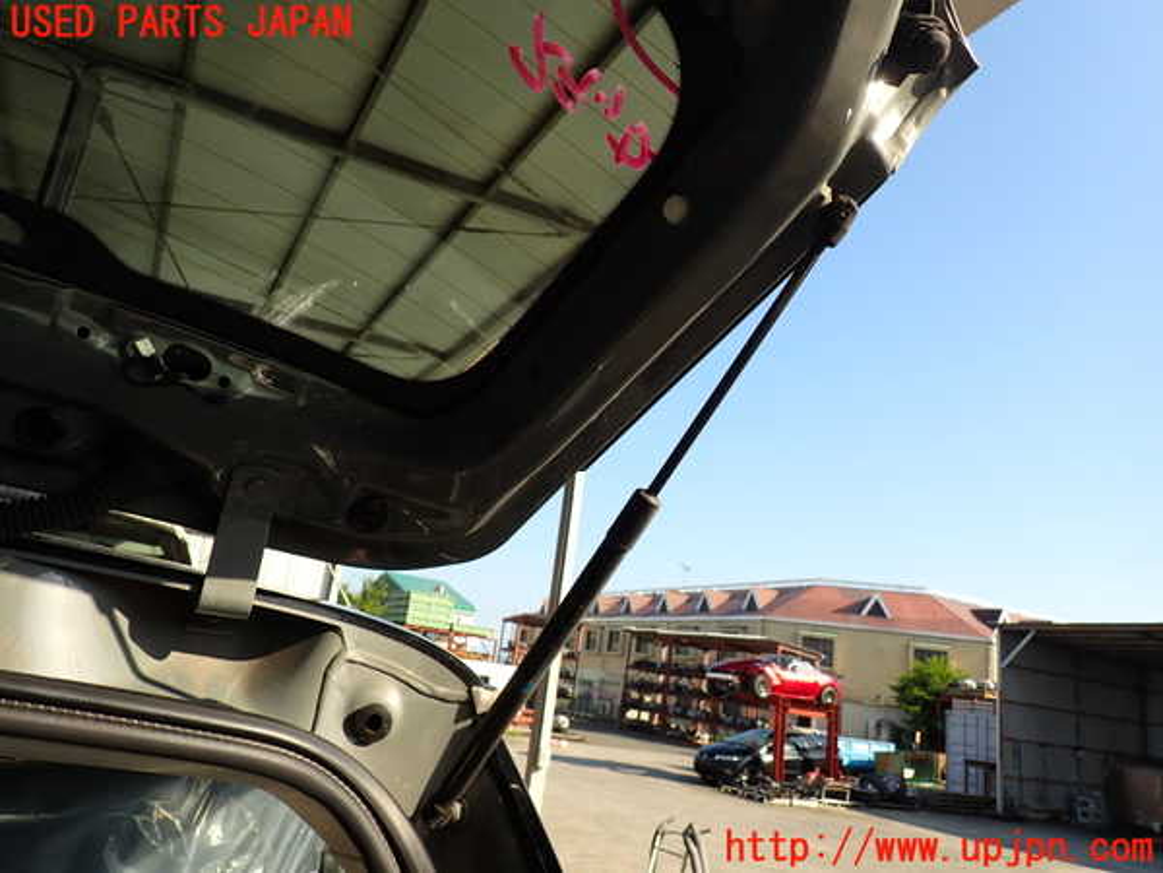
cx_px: 582
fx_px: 840
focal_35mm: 25
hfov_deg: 69.4
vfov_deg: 54.9
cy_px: 436
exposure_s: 1/640
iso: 100
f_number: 2.8
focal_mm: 4.5
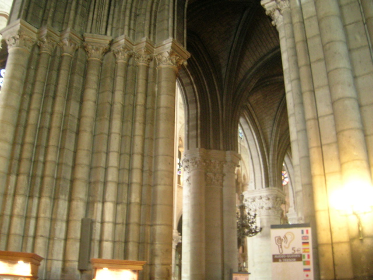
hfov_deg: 52.6
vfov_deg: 40.7
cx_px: 186
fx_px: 377
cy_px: 140
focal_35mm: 35
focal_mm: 5.4
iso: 200
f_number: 2.8
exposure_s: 1/1.4
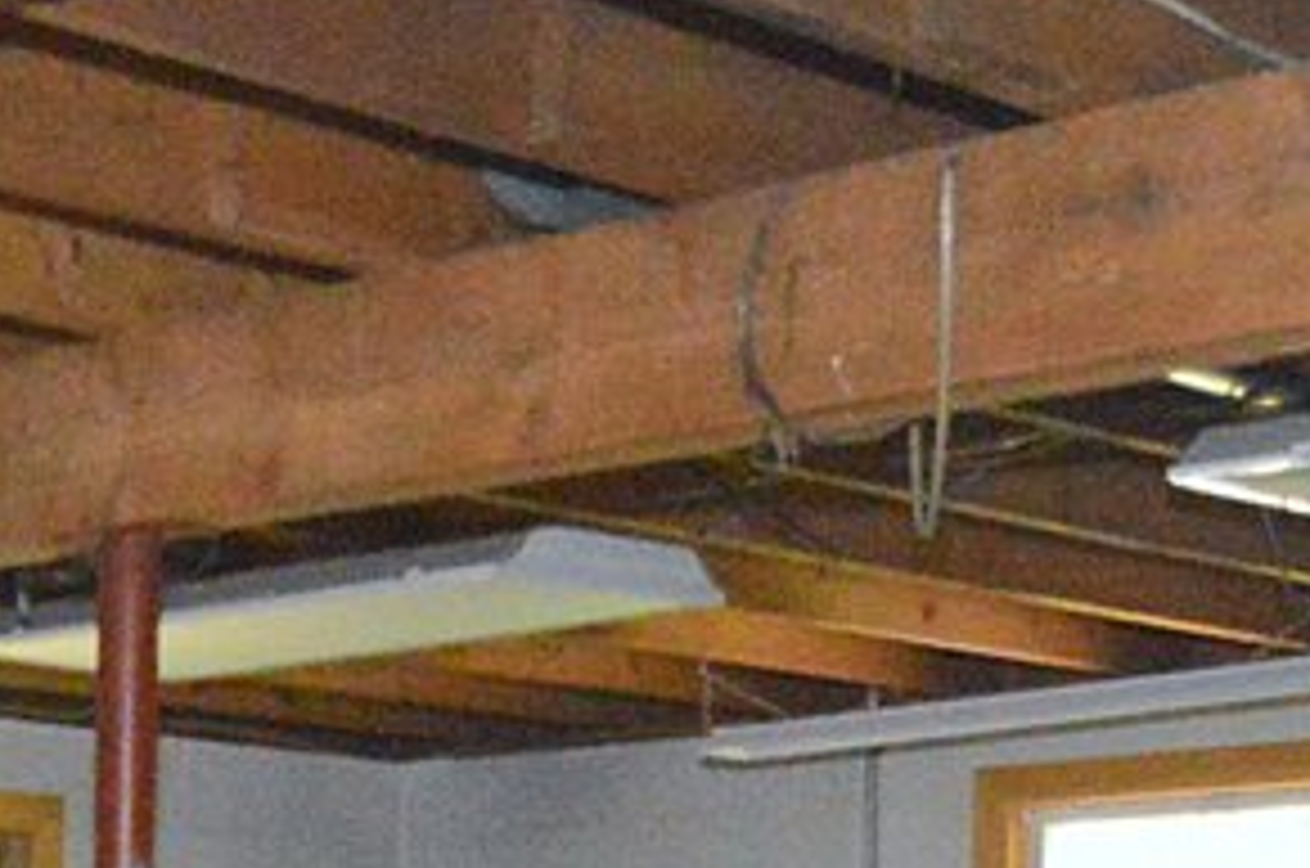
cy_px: 1131
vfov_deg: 14.8
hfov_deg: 20.9
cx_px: -421
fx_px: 3197
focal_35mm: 88
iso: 3200
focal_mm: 10
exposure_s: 1/60
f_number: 3.5
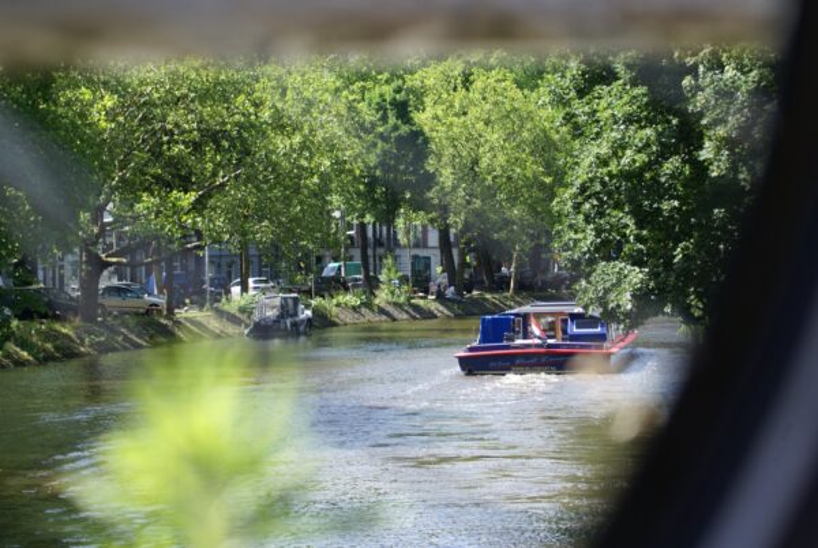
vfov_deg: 13.1
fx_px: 2389
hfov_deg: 19.4
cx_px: 409
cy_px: 274
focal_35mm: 105
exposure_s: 1/160
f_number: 5.6
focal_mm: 70
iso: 100
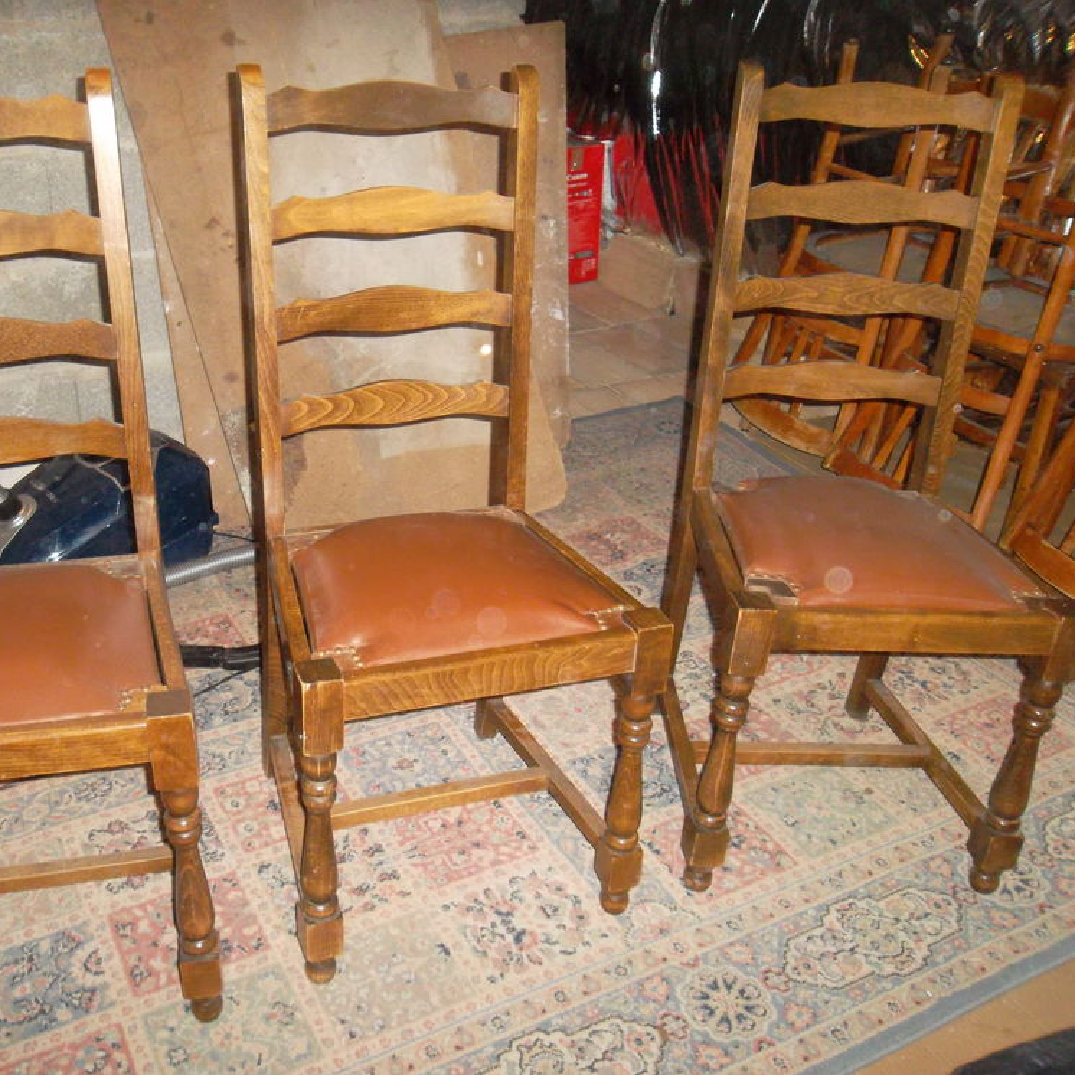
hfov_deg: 50.6
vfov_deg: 51.1
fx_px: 1124
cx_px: 409
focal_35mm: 32
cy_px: 538
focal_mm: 4.9
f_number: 3.5
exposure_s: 1/45
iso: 480
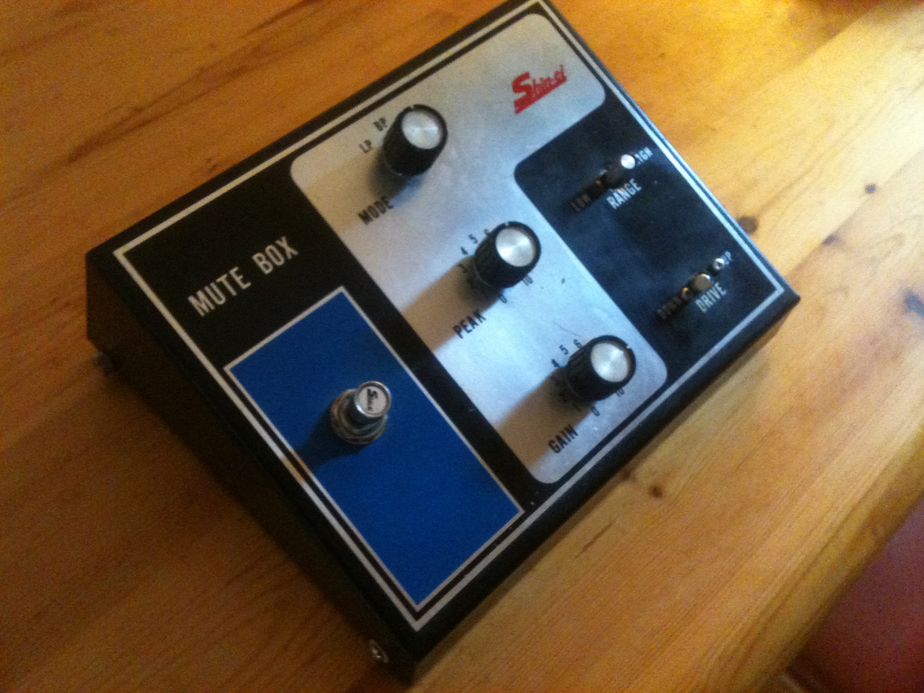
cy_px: 346
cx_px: 462
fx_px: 934
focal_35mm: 35
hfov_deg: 52.6
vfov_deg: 40.7
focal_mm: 3.85
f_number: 2.8
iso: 500
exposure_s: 1/15
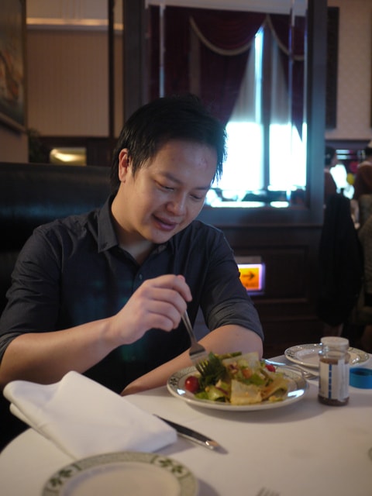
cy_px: 248
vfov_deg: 46.8
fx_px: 573
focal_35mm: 40
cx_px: 186
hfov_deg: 36.0
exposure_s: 1/20
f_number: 1.7
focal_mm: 20
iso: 400
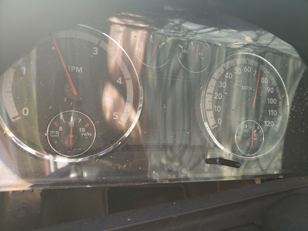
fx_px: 231
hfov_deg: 67.3
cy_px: 116
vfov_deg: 53.1
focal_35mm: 26
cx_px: 154
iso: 51
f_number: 1.5
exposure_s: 1/120
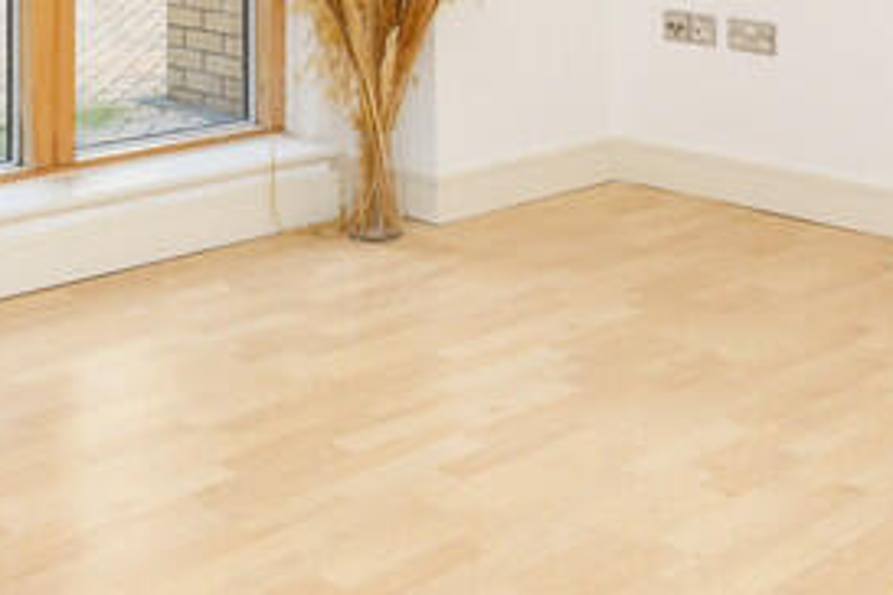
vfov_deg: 20.1
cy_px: -247
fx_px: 1488
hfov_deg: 32.9
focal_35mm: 60
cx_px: 255
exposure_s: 1/200
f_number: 8
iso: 500
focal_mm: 16
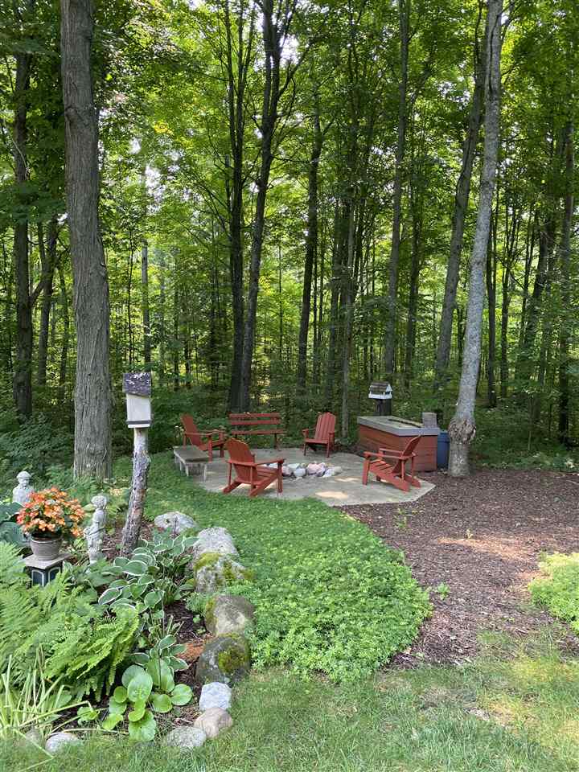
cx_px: 290
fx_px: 580
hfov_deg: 53.1
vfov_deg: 67.3
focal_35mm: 26
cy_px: 386
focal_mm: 4.25
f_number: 1.8
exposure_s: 1/122
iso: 50
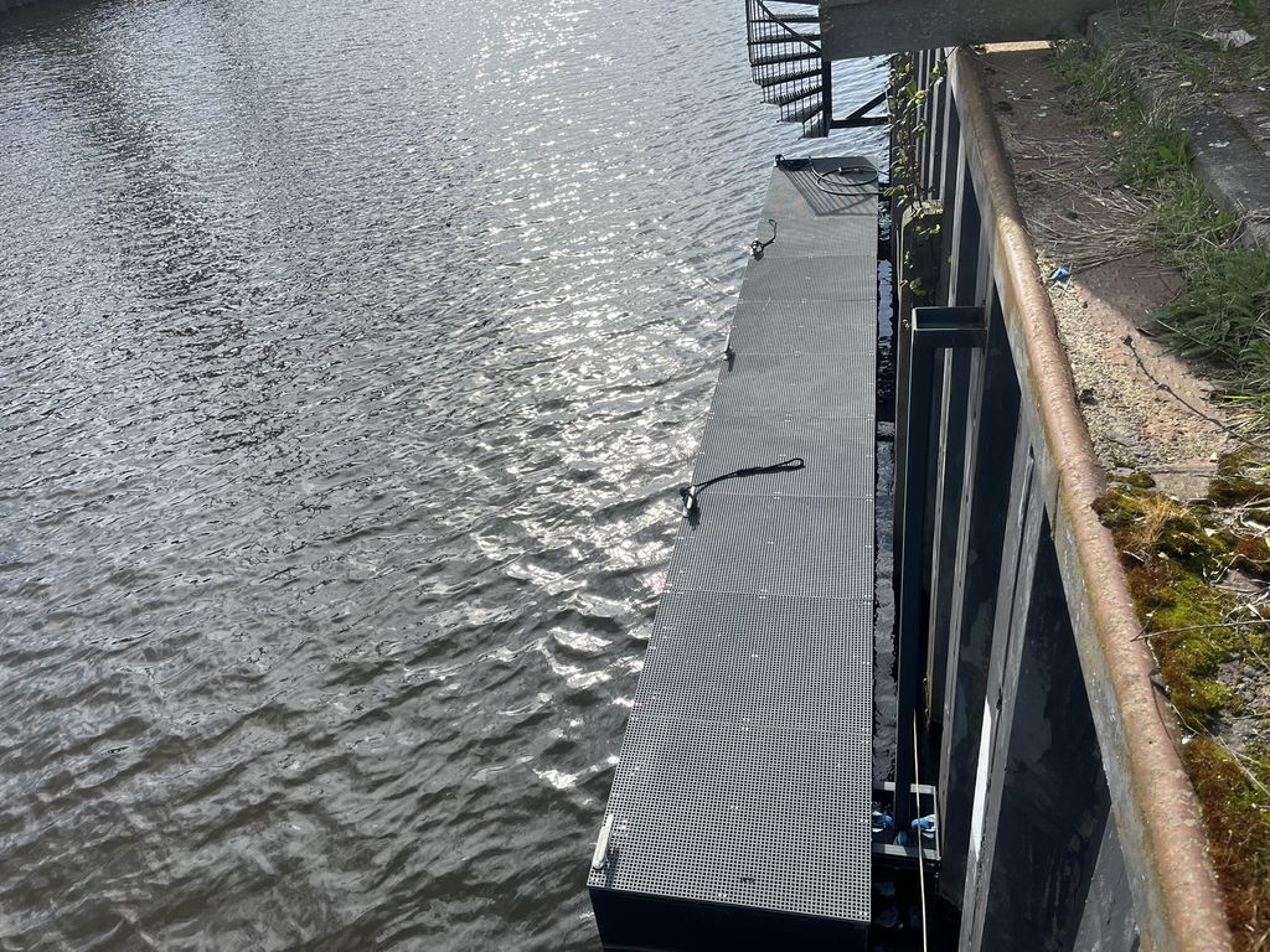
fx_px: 954
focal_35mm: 26
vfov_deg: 53.1
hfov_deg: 67.3
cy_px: 476
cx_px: 635
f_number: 1.6
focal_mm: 5.1
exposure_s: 1/3623
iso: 50
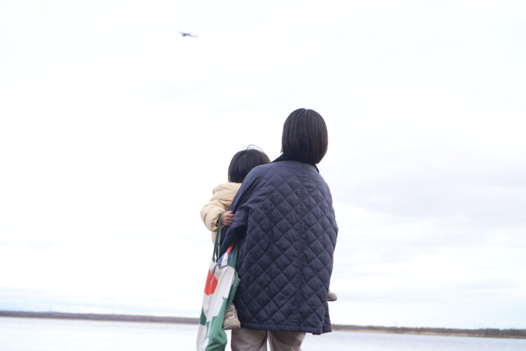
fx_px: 782
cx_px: 262
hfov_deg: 37.2
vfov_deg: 25.3
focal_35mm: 54
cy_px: 173
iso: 100
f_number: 2.5
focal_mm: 35
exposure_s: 1/200
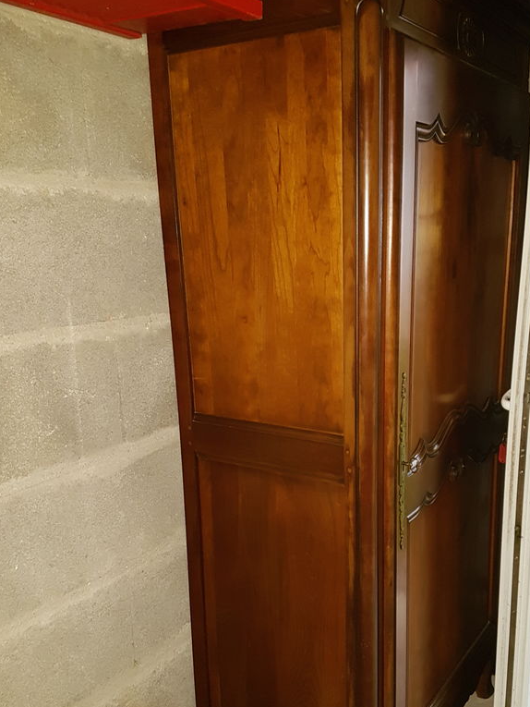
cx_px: 341
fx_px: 694
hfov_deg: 41.4
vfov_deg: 53.5
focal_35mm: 34
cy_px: 429
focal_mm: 4.2
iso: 200
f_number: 1.7
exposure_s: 1/19
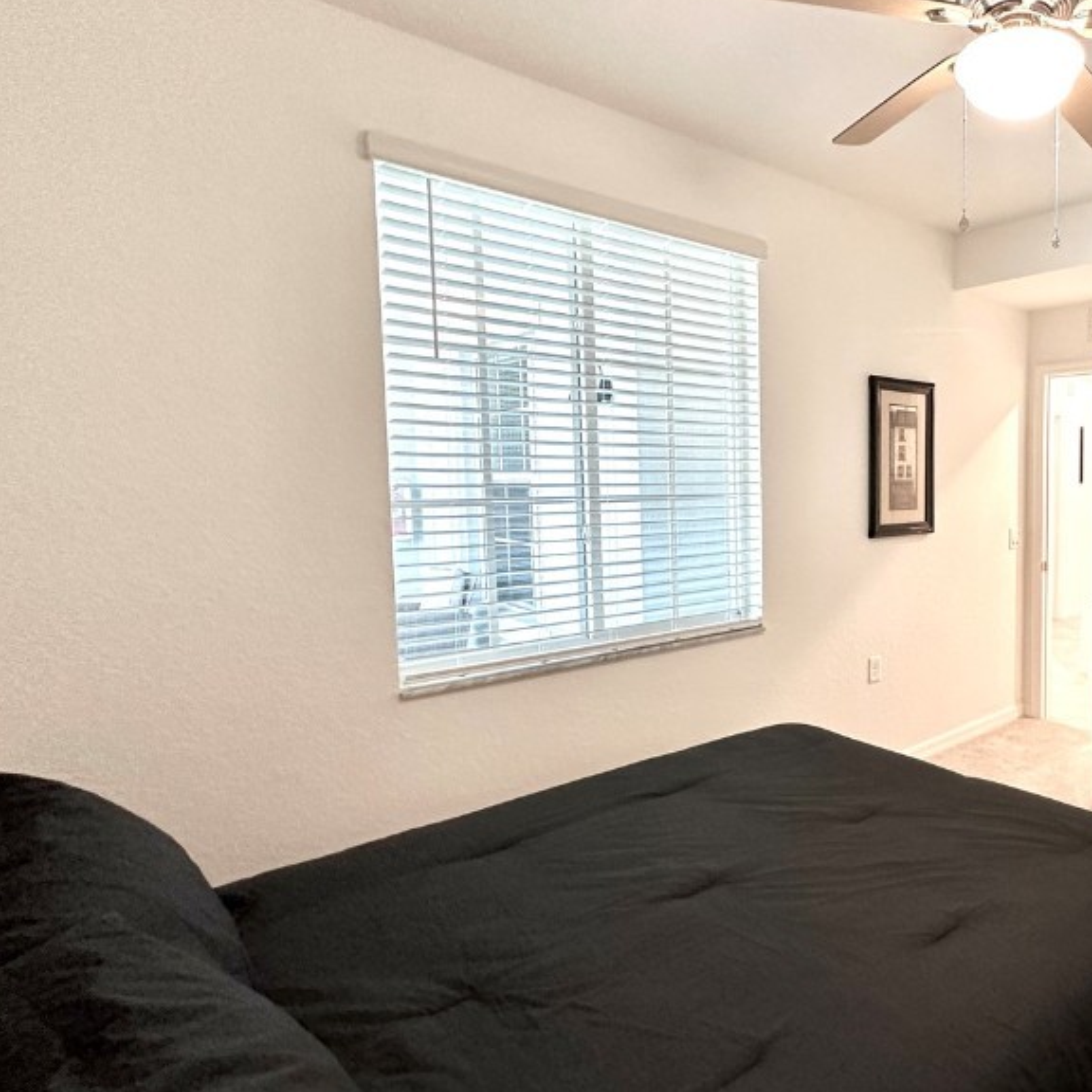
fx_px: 785
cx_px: 902
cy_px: 533
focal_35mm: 22
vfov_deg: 69.6
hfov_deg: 62.5
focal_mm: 2.22
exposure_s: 1/60
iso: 250
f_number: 2.2
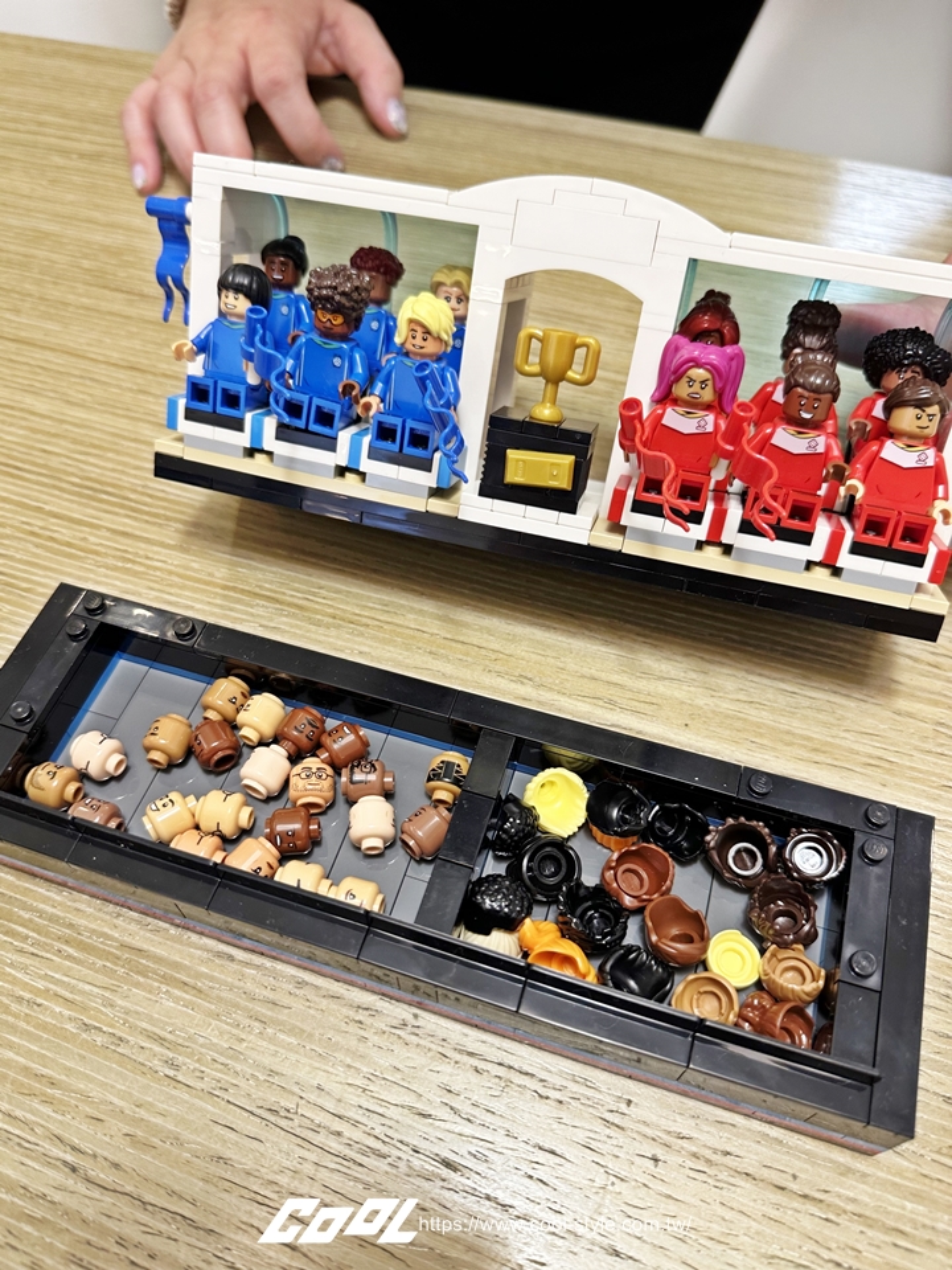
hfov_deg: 56.8
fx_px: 880
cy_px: 635
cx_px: 476
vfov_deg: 71.6
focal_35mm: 24
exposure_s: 1/60
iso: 200
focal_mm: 6.86
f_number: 1.78
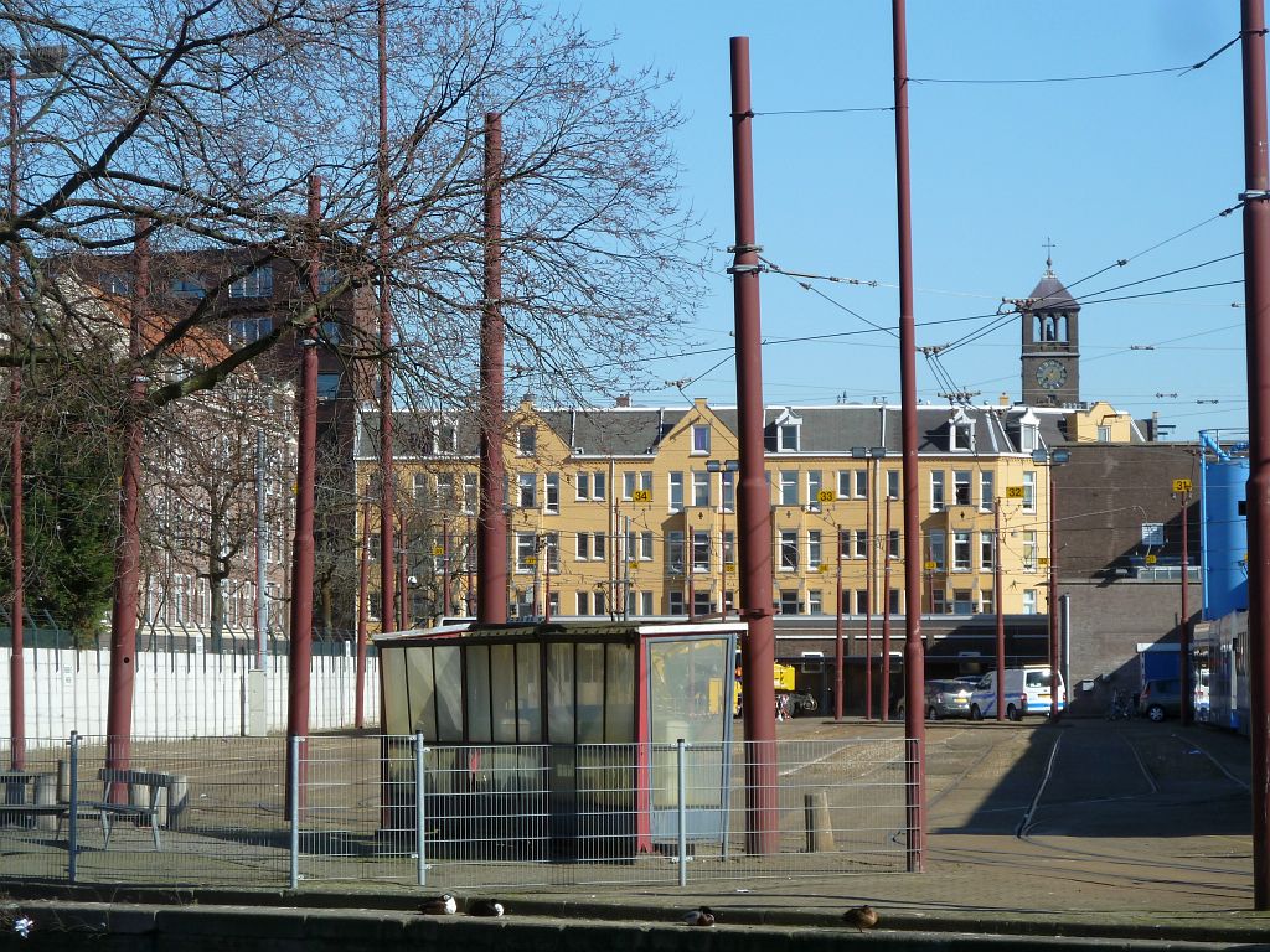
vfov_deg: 10.8
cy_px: 476
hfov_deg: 14.4
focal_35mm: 137
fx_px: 5026
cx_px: 635
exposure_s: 1/400
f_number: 4.5
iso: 80
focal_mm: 22.5
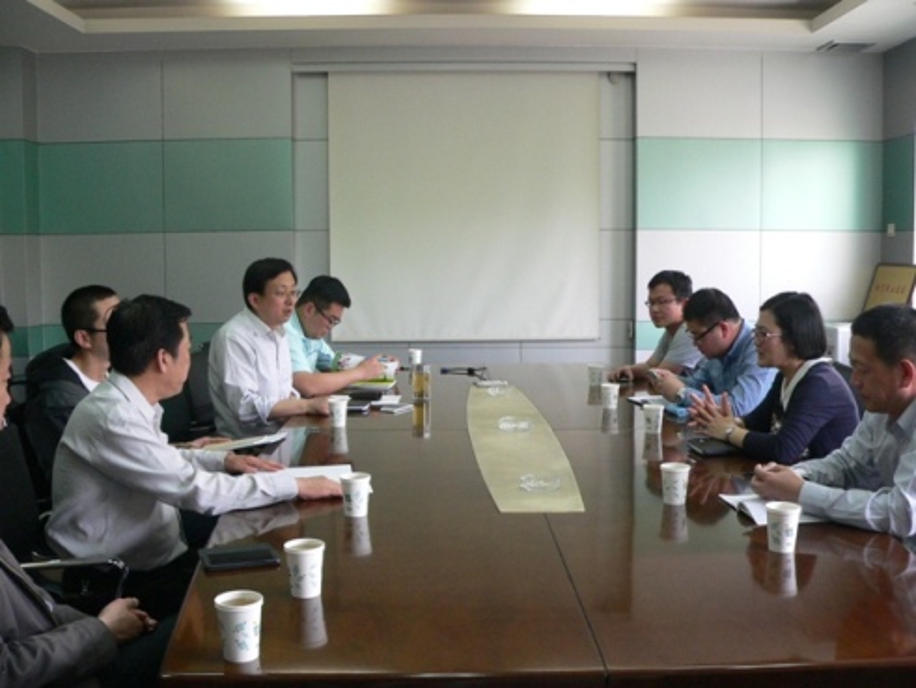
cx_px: 458
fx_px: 953
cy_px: 344
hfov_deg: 51.3
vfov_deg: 39.7
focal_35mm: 36
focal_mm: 6
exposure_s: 1/50
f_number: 2.8
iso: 200
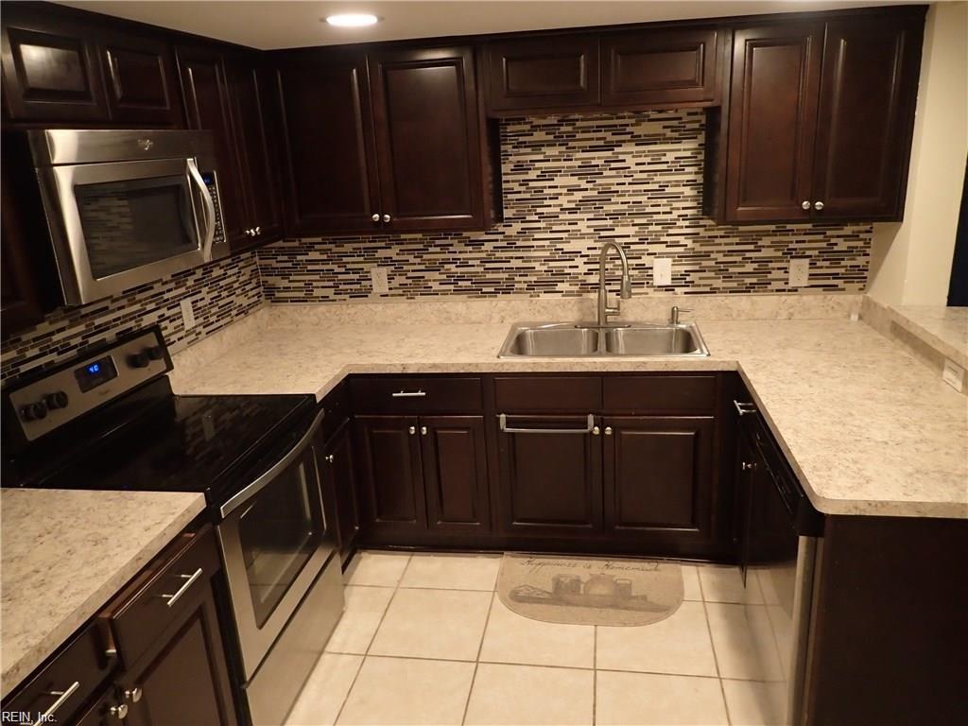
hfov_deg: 69.4
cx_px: 484
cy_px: 363
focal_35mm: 25
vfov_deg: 54.9
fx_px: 699
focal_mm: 4.5
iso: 400
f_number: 2
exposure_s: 1/30
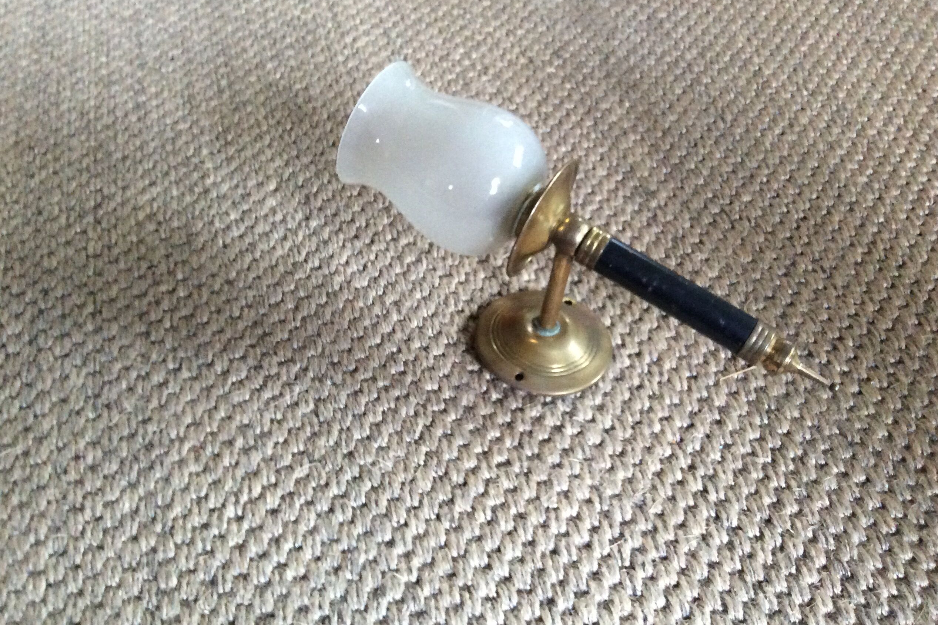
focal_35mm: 34
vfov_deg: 38.9
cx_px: 462
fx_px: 886
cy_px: 296
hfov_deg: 55.8
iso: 320
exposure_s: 1/20
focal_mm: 3.3
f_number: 2.4
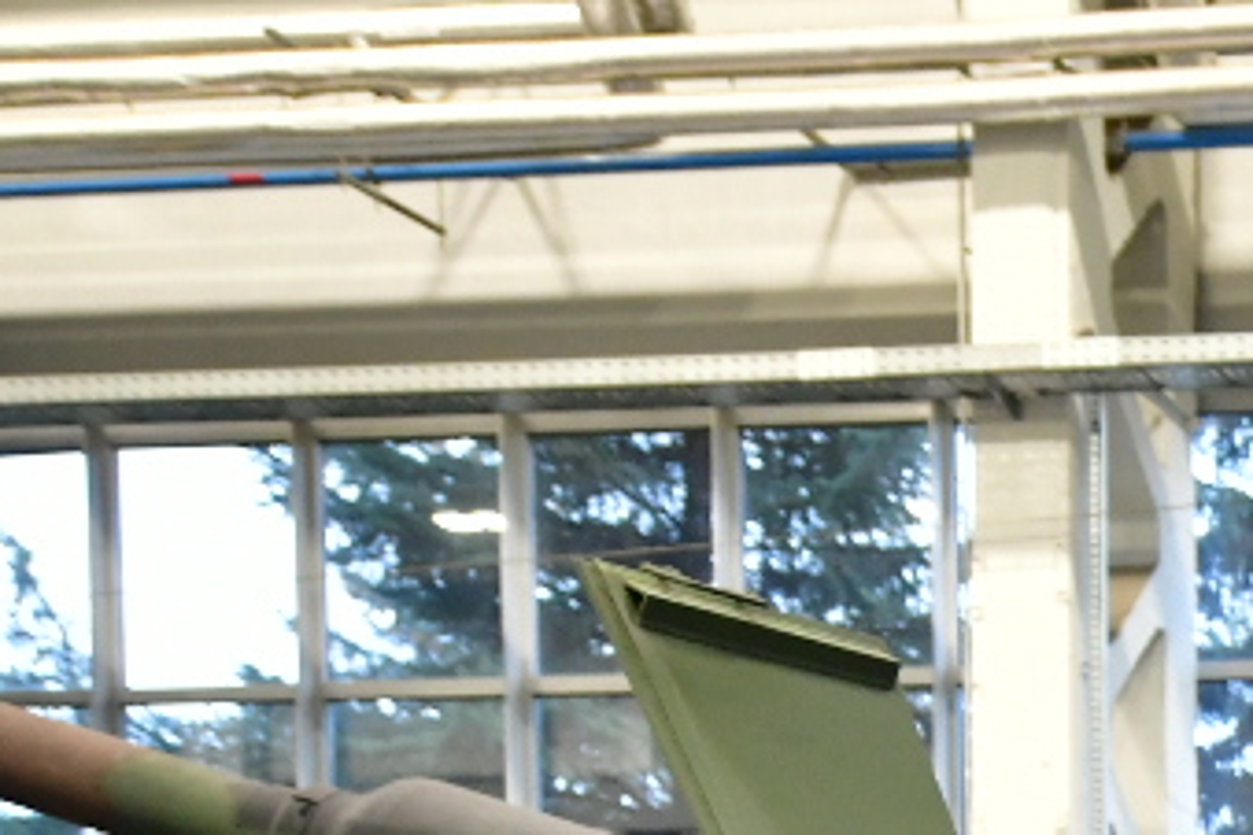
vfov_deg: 14.0
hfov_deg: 19.0
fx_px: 2993
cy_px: 1548
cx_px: 2155
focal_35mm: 86
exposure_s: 1/125
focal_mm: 18
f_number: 2.8
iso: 1600
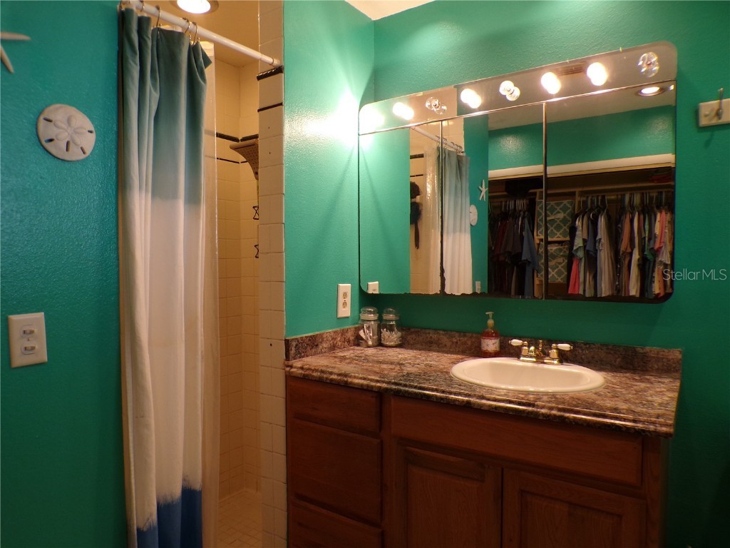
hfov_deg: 71.6
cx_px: 365
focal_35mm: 24
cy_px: 274
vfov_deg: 56.8
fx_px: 506
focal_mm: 4.3
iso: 182
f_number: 3
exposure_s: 1/34
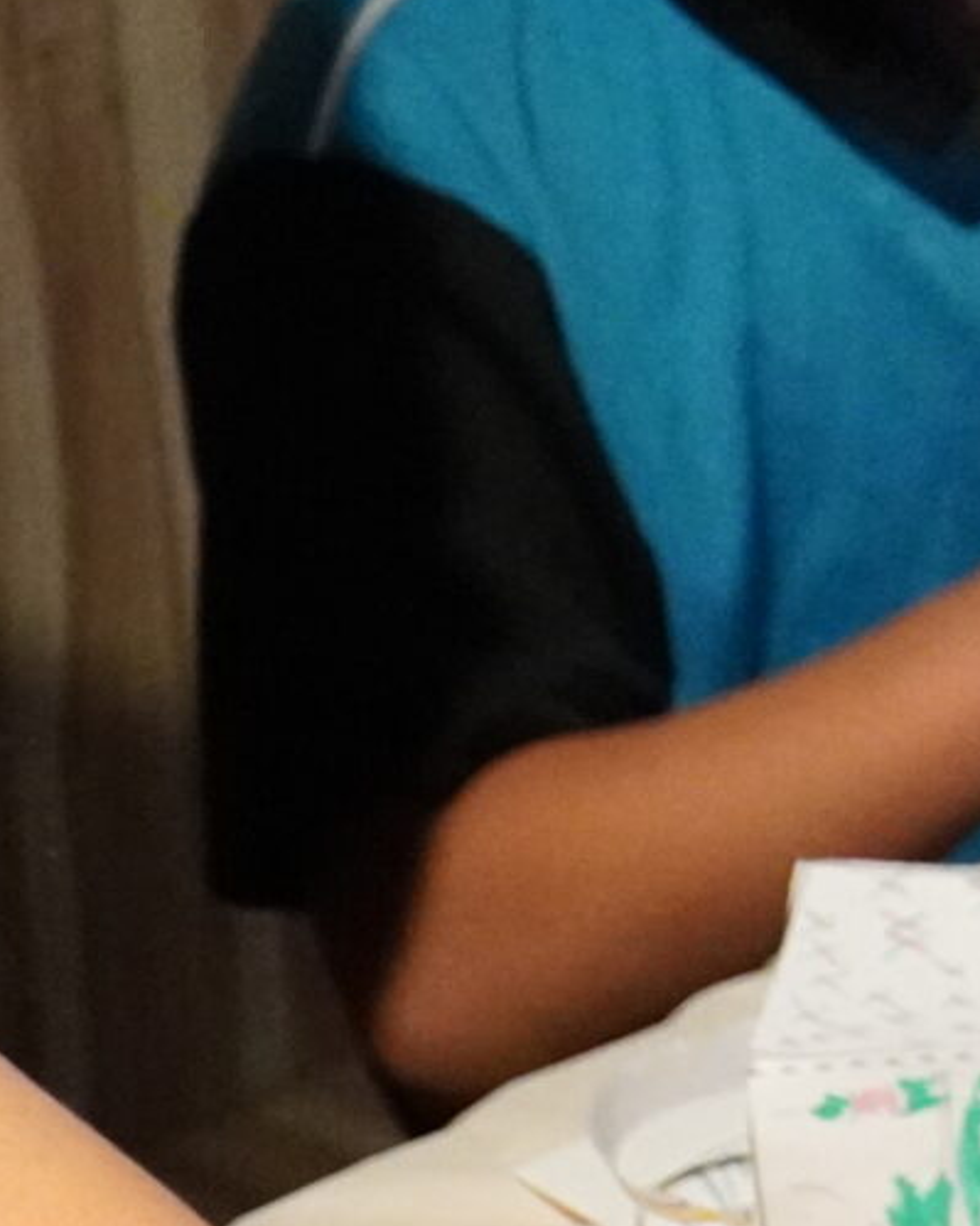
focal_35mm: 209
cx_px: 2613
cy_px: -647
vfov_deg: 9.0
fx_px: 7594
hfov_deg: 6.9
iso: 6400
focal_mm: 29
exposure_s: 1/125
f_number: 4
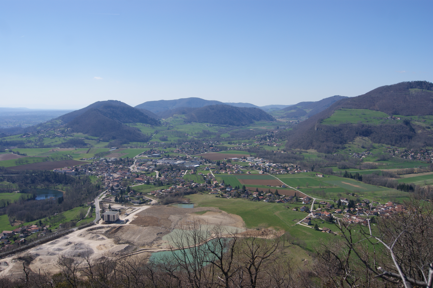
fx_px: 469
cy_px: 144
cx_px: 216
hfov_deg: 49.6
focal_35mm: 39
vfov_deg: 34.2
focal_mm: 26
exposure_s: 1/640
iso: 100
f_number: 6.3
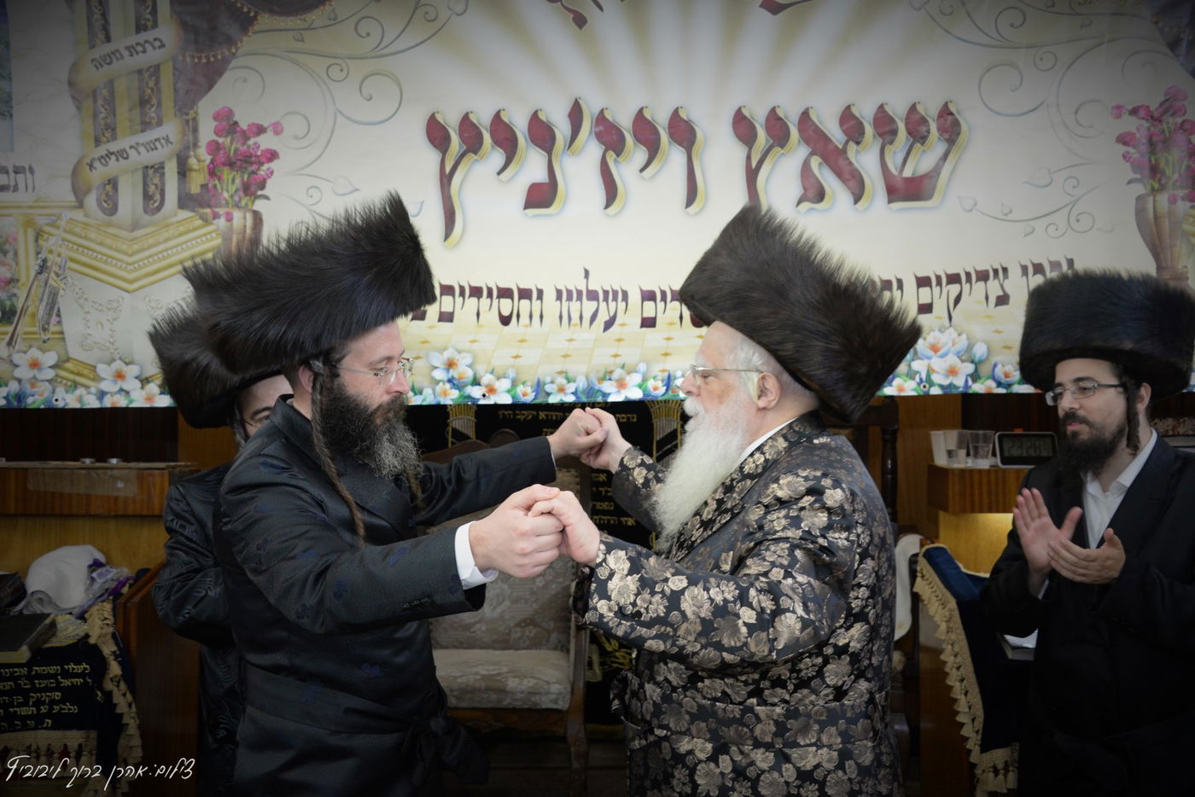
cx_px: 598
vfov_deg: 31.9
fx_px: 1394
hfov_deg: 46.4
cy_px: 398
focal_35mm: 42
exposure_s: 1/60
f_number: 5.6
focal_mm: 42
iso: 1600
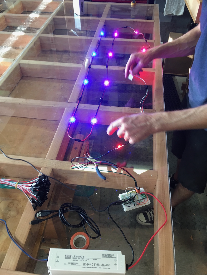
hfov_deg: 48.2
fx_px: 231
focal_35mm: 29
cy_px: 138
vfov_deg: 61.7
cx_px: 104
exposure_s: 1/30
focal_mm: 4.15
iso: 100
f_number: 2.2
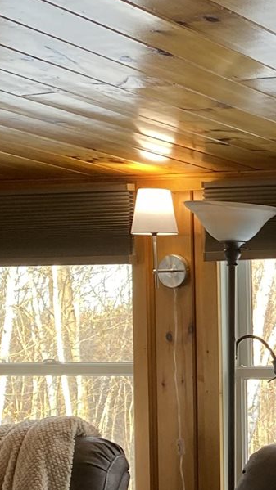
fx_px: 1418
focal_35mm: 109
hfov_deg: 10.0
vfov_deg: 19.5
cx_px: 618
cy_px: 357
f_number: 1.8
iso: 80
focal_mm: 4.25
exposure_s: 1/120
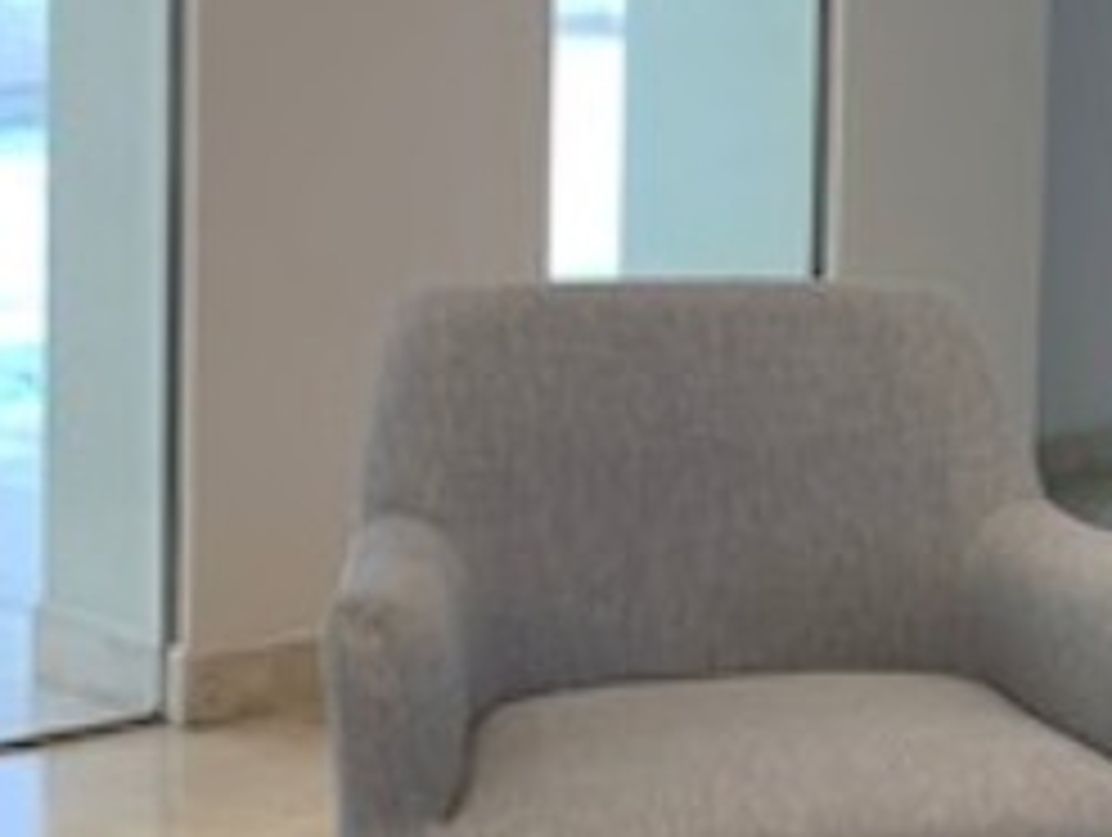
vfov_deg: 13.2
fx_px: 3603
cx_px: 2125
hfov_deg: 14.8
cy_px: 194
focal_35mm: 112
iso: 64
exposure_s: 1/120
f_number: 1.8
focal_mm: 4.25
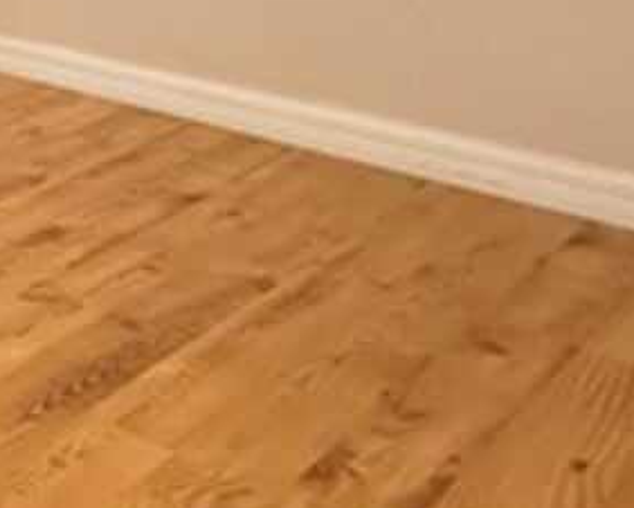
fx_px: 1164
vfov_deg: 21.8
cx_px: -618
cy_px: -180
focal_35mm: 62
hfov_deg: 19.1
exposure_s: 1/40
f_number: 2.2
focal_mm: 2.22
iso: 1000
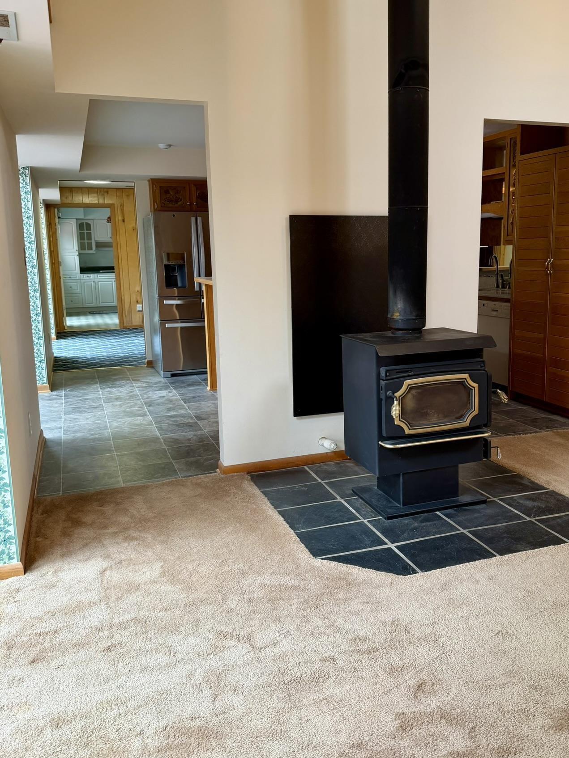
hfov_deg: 48.0
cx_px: 329
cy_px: 358
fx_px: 636
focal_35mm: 29
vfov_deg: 61.6
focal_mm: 6.76
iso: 125
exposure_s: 1/60
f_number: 1.78
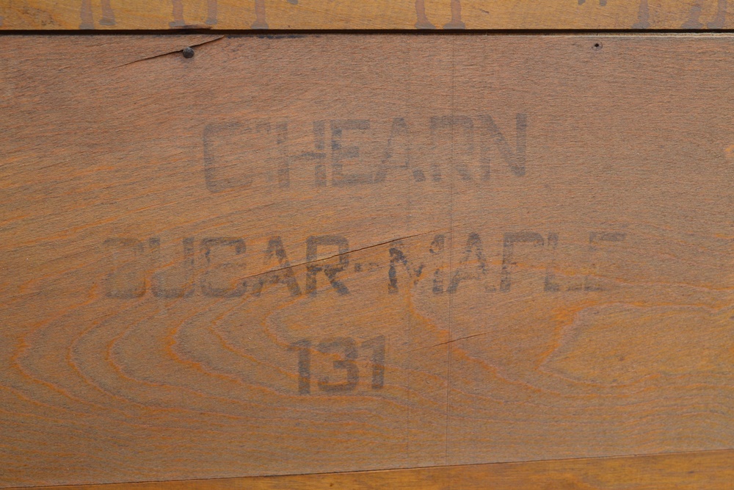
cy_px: 245
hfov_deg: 36.9
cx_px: 367
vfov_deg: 25.1
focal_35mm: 54
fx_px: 1101
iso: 400
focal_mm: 36
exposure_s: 1/100
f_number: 8
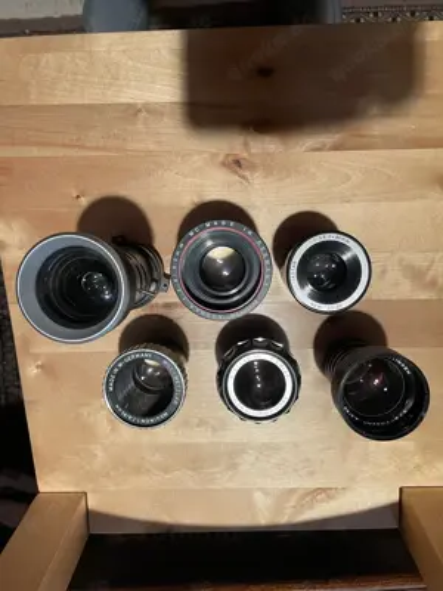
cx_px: 222
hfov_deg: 53.1
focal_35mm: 26
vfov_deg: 67.3
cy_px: 296
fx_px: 444
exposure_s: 1/50
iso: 320
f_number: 1.6
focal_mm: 4.2
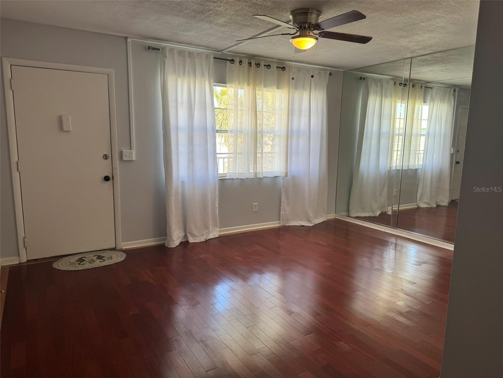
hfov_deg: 71.6
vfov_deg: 56.8
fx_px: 349
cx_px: 252
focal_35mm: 24
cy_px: 189
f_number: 1.78
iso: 100
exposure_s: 1/121
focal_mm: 6.76
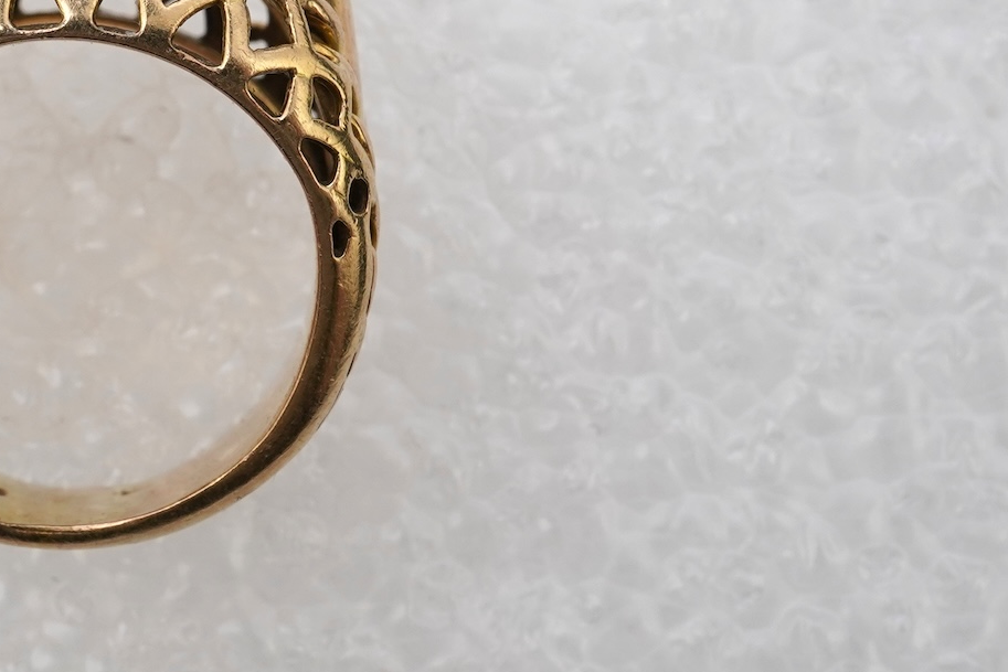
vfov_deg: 14.0
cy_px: 132
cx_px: 72
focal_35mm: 97
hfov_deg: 20.5
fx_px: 2716
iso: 500
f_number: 22
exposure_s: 1/100
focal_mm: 30
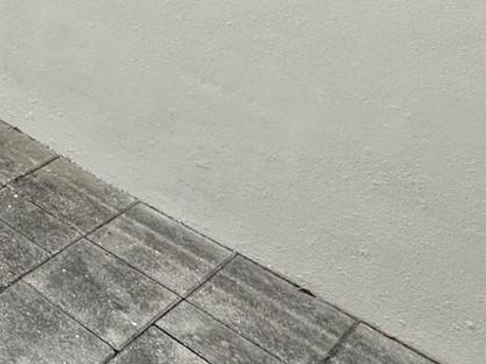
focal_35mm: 54
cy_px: -195
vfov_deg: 22.0
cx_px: -208
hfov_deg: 27.1
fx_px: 758
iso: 40
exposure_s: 1/383
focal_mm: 2.22
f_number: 2.2
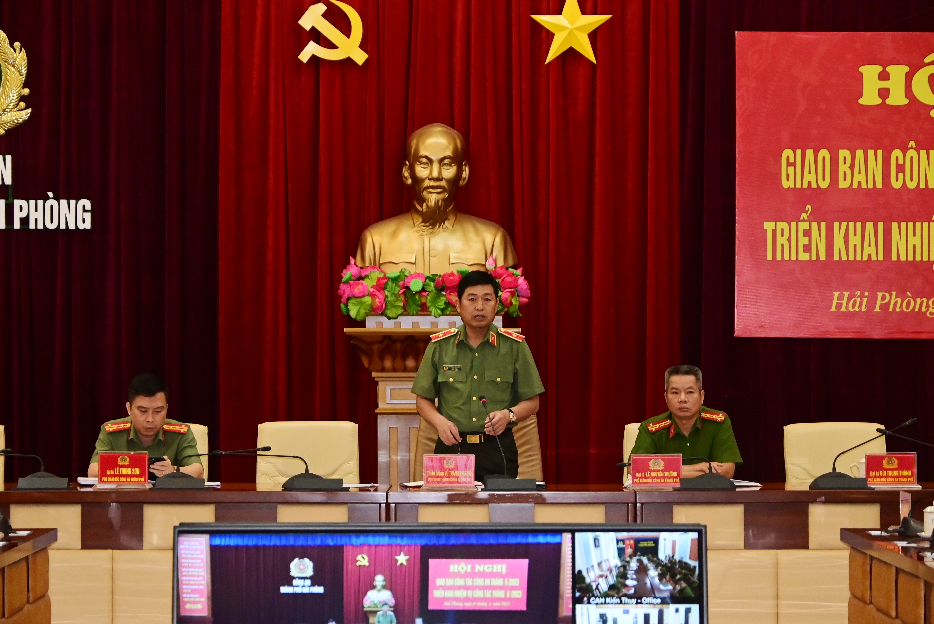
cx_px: 467
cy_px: 312
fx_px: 2908
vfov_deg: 12.3
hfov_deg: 18.2
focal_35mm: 112
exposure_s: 1/250
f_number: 5.3
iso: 4000
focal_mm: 75
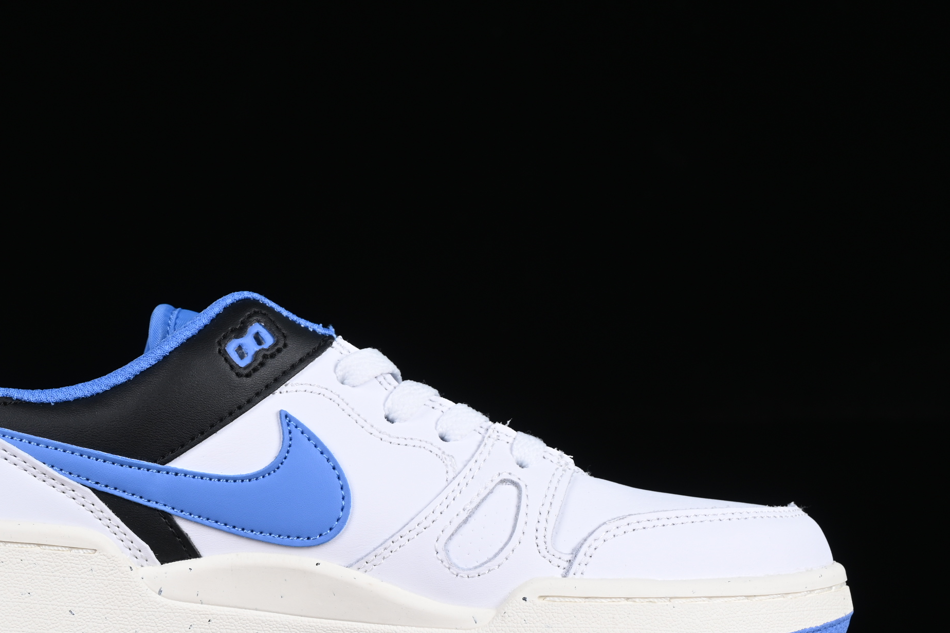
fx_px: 2982
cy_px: 414
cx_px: 322
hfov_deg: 18.1
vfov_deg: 12.1
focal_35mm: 113
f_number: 8
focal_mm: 50
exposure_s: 1/80
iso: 160
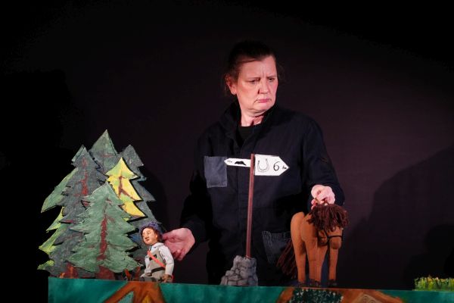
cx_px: 227
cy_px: 152
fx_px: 1892
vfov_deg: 9.1
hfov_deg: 13.7
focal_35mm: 150
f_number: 4
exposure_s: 1/400
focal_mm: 150
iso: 2500
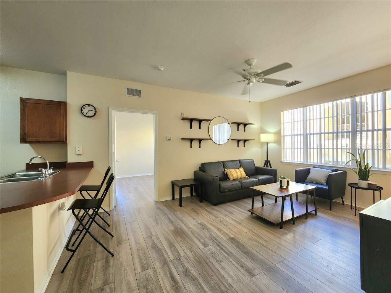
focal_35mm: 13
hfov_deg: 106.2
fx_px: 147
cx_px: 196
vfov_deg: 89.9
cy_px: 146
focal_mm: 2.2
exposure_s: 1/60.2
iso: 100
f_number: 2.2
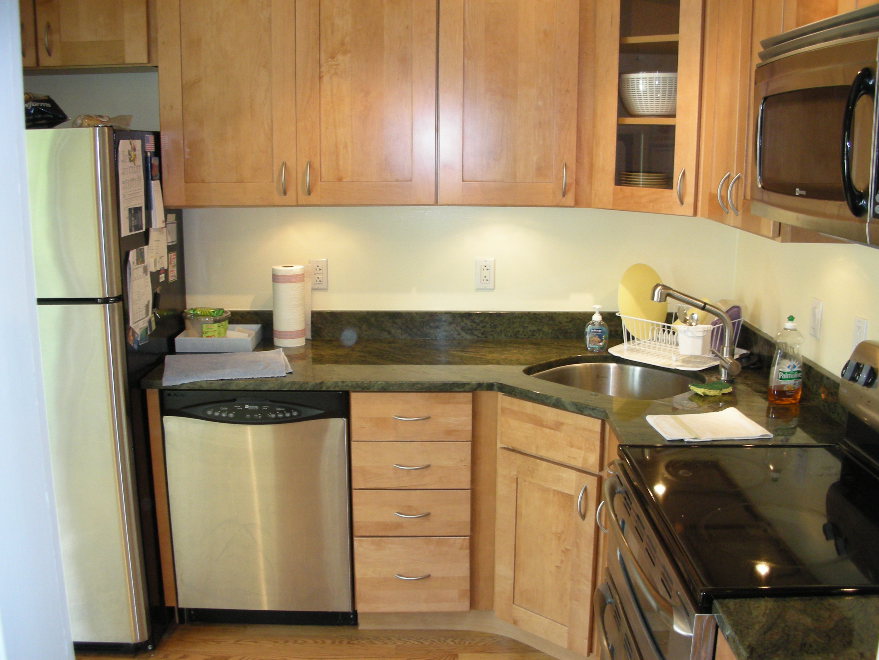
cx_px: 440
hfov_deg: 52.6
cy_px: 330
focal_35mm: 35
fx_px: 889
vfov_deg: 40.7
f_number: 3
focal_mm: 5.8
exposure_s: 1/31.6
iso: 147
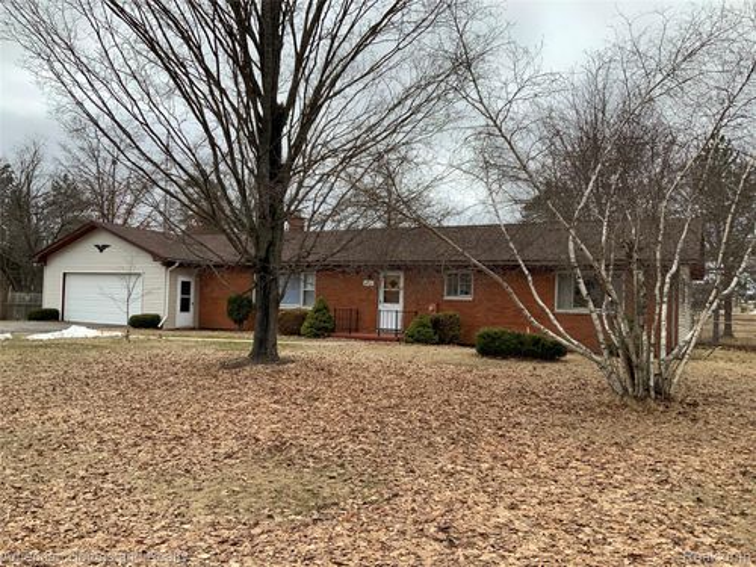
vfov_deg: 48.2
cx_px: 378
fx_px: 633
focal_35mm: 29
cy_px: 284
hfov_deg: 61.7
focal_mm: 3
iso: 16
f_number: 1.8
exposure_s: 1/978
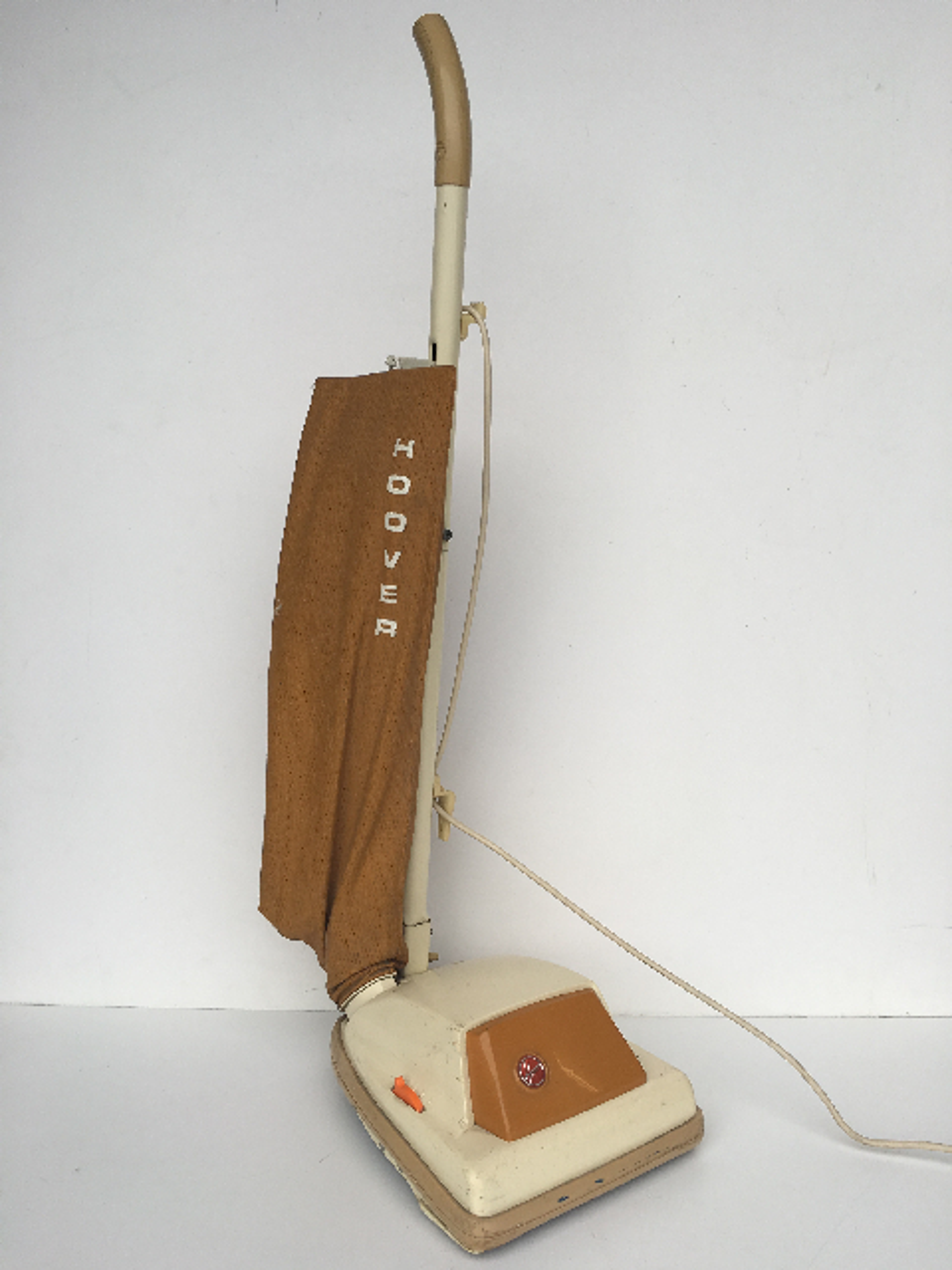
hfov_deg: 48.2
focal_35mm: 29
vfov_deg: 61.7
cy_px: 635
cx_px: 476
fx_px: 1063
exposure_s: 1/265
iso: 25
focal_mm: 4.15
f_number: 2.2
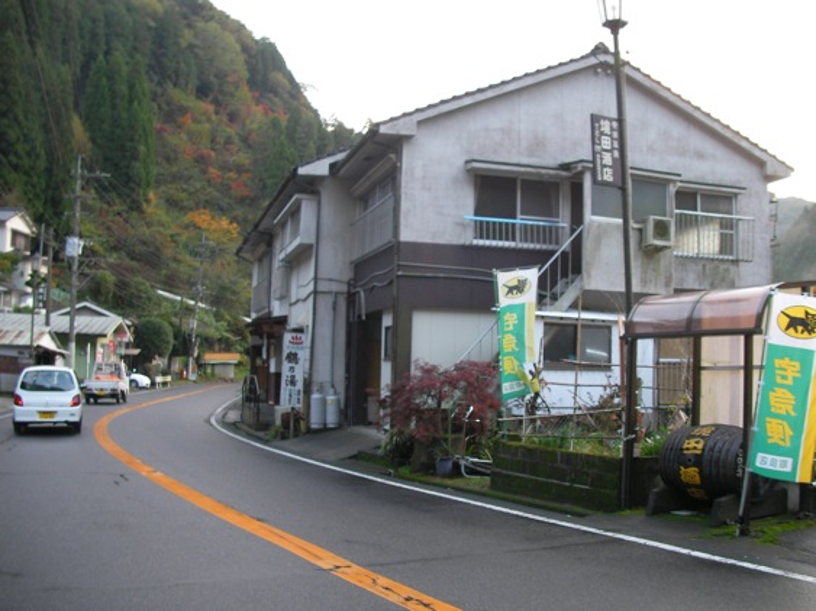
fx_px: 896
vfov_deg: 37.7
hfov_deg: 49.0
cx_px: 408
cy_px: 306
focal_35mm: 38
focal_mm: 6.3
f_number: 3.5
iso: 82
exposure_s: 1/30.1
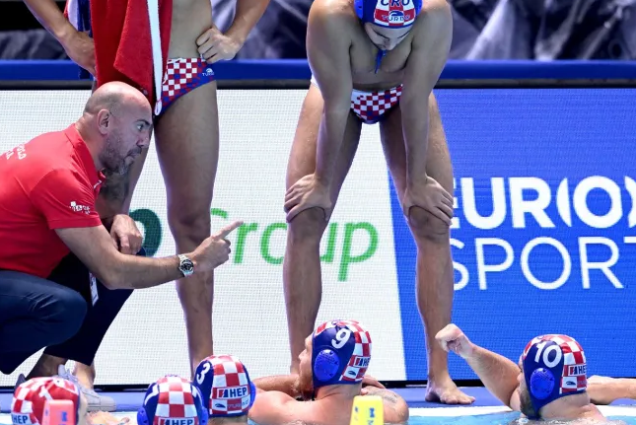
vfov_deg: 2.9
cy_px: 212
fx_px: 8326
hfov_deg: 4.4
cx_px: 287
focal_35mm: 471
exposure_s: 1/1000
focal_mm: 400
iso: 4000
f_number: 4
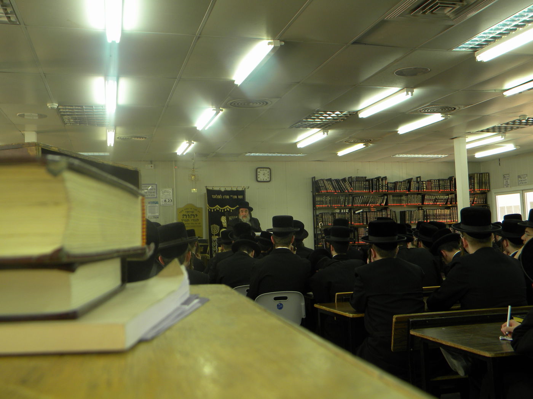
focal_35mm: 36
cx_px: 266
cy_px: 200
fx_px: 554
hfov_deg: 51.4
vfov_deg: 39.7
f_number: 3.7
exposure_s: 1/21.6
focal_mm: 6.4
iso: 80
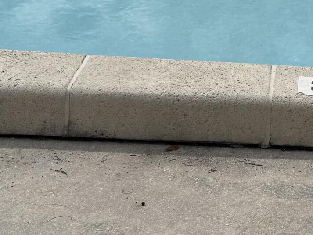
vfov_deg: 14.4
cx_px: 421
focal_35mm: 101
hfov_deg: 18.0
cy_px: 3
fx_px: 913
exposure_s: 1/12346
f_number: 1.78
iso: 100
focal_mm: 6.76
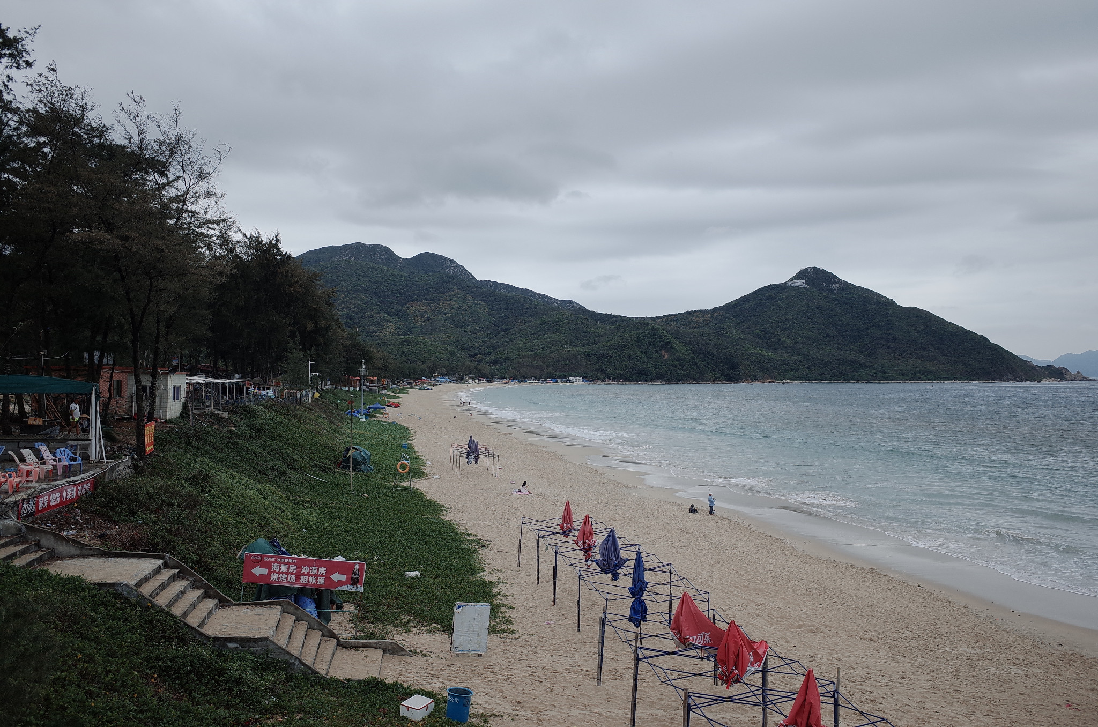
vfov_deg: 59.3
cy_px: 364
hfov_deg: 81.3
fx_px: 639
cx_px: 549
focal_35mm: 21
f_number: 2.8
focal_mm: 13.7
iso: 100
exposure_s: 1/400
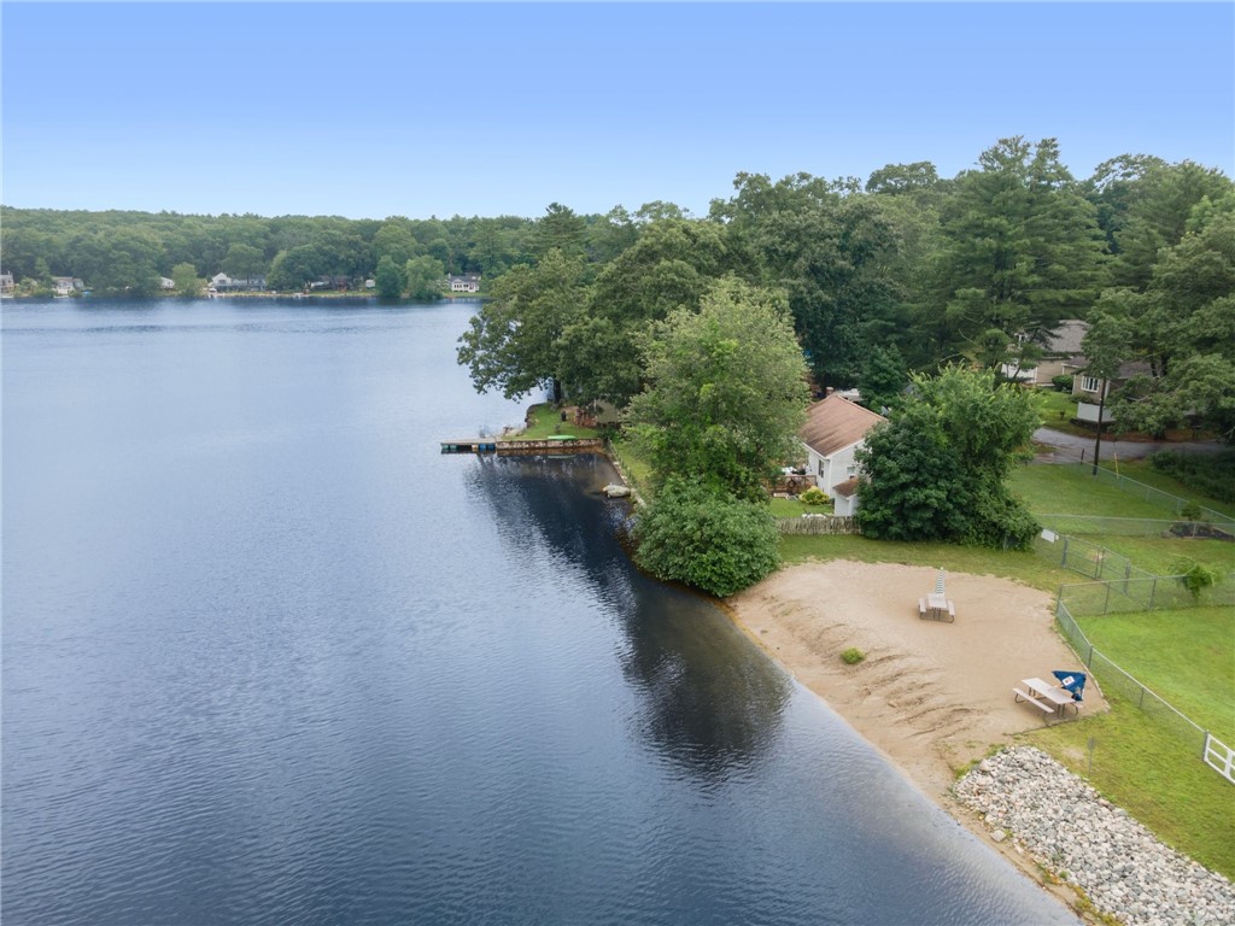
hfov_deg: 71.6
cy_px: 463
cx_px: 618
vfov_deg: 56.8
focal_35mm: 24
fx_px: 856
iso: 100
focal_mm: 4.5
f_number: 2.8
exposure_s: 1/160
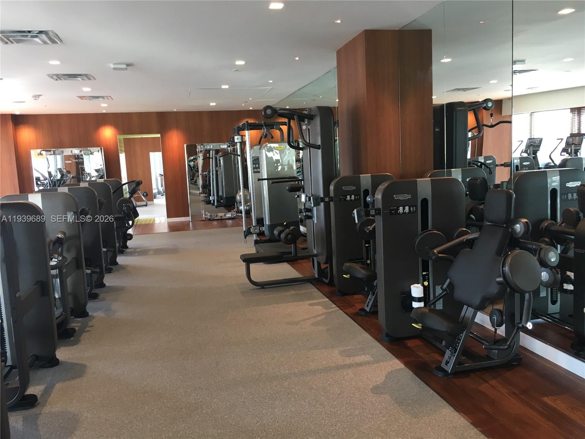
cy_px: 220
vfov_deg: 48.2
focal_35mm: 29
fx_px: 490
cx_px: 292
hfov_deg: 61.7
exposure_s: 1/30
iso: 64
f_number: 2.2
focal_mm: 4.15
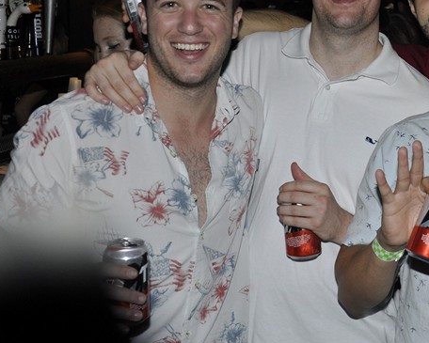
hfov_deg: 24.8
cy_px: 131
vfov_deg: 20.7
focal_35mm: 74
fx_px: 940
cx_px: 404
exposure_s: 1/60
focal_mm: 24
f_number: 5
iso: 400
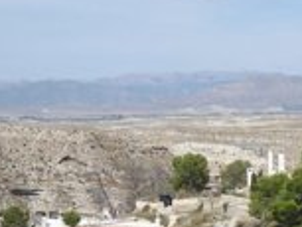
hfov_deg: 16.9
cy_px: 207
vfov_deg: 12.8
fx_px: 1004
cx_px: 253
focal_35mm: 115
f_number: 4
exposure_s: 1/800
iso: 80
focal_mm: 8.4
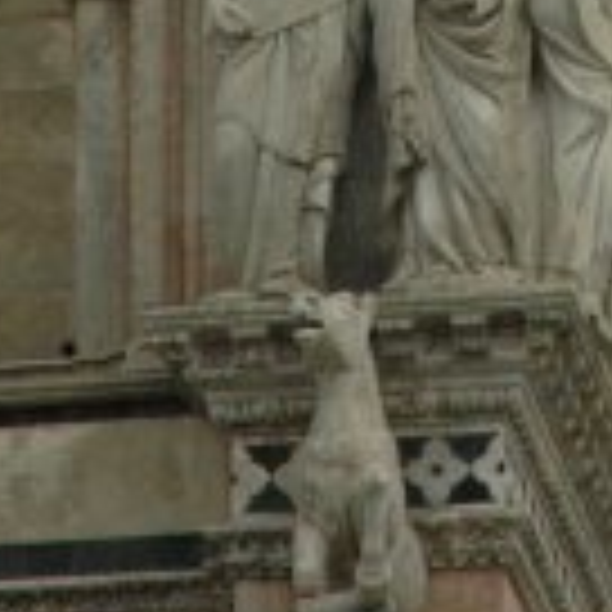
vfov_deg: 3.7
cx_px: 576
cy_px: -873
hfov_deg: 3.7
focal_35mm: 472
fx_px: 9441
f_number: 13
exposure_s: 1/640
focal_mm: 70
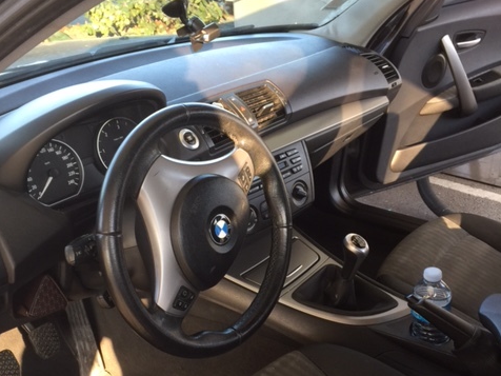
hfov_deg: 47.9
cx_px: 250
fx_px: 564
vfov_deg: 36.6
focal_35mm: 39
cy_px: 235
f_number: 2.2
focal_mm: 4.15
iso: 32
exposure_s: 1/33
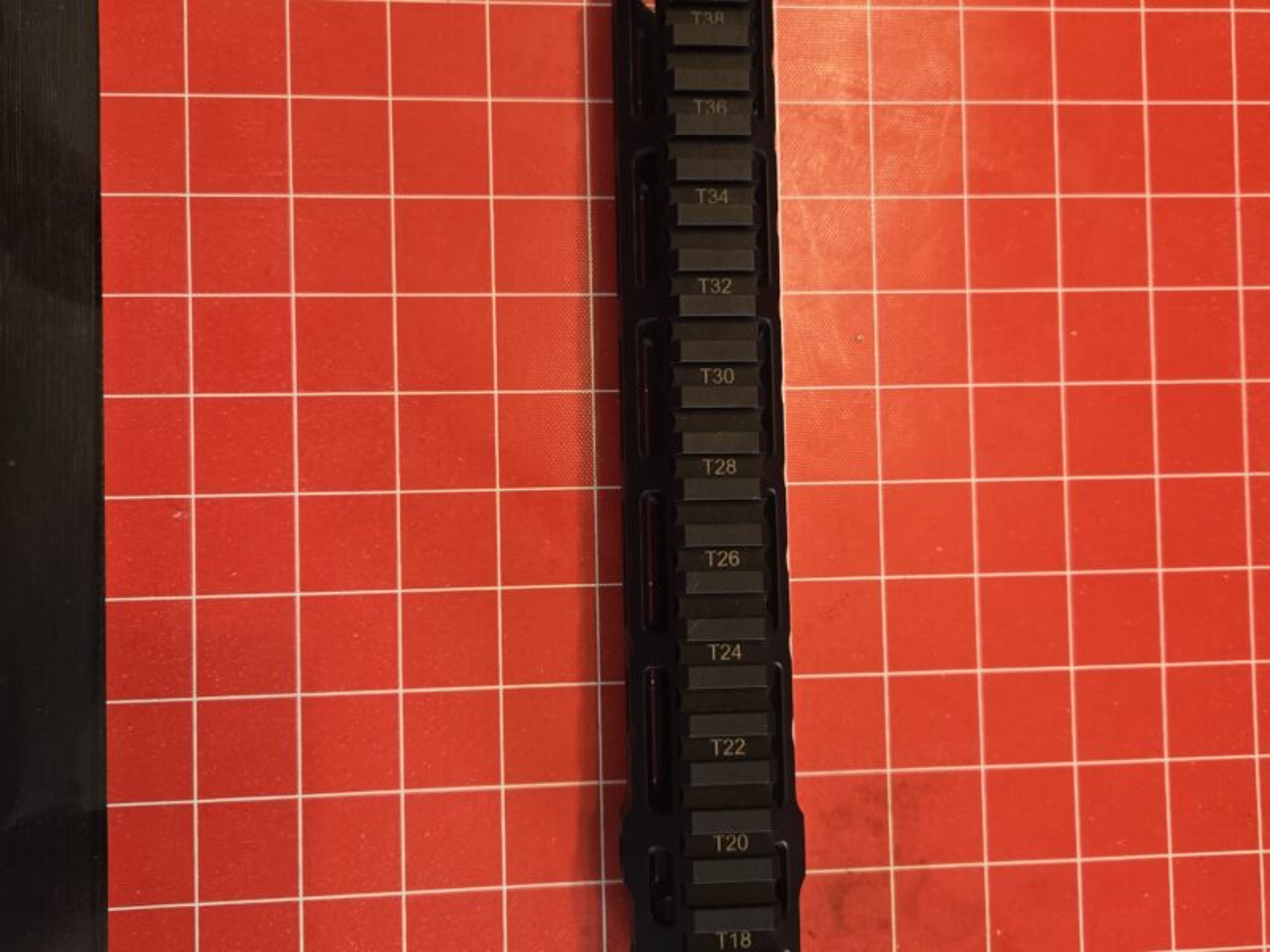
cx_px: 635
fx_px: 844
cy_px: 476
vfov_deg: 58.9
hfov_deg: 73.9
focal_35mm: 23
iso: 320
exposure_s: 1/120
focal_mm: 5.4
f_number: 1.8
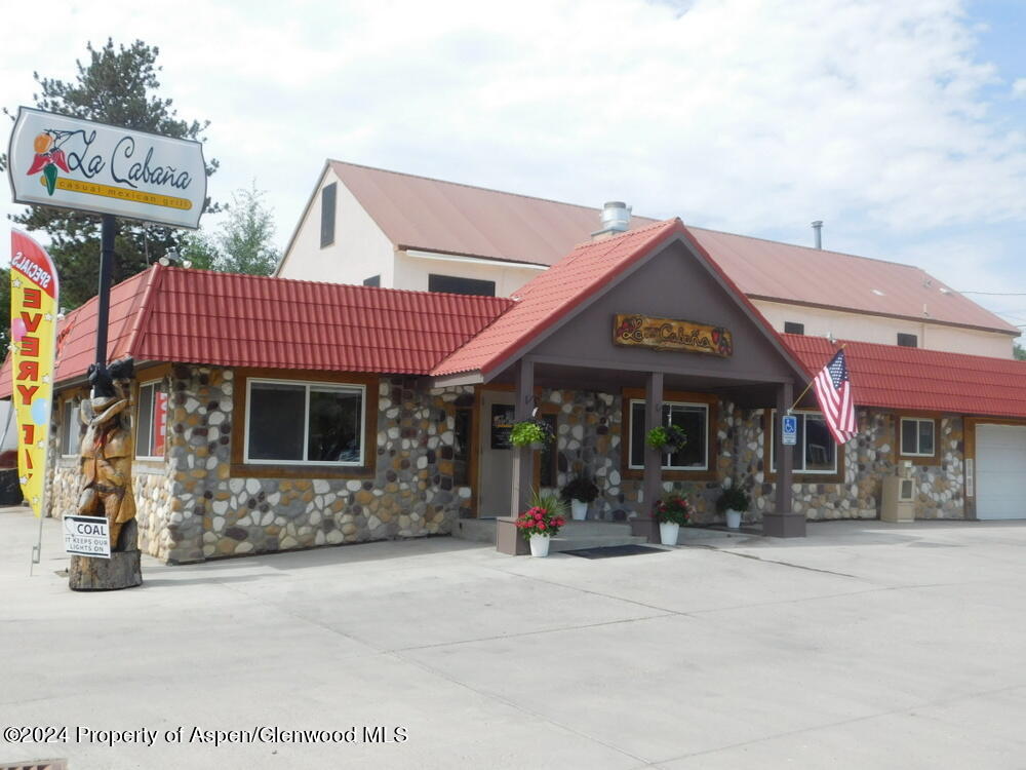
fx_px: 1067
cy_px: 385
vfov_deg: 39.7
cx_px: 513
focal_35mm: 36
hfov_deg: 51.4
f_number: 3.5
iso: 125
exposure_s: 1/1000
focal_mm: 6.3
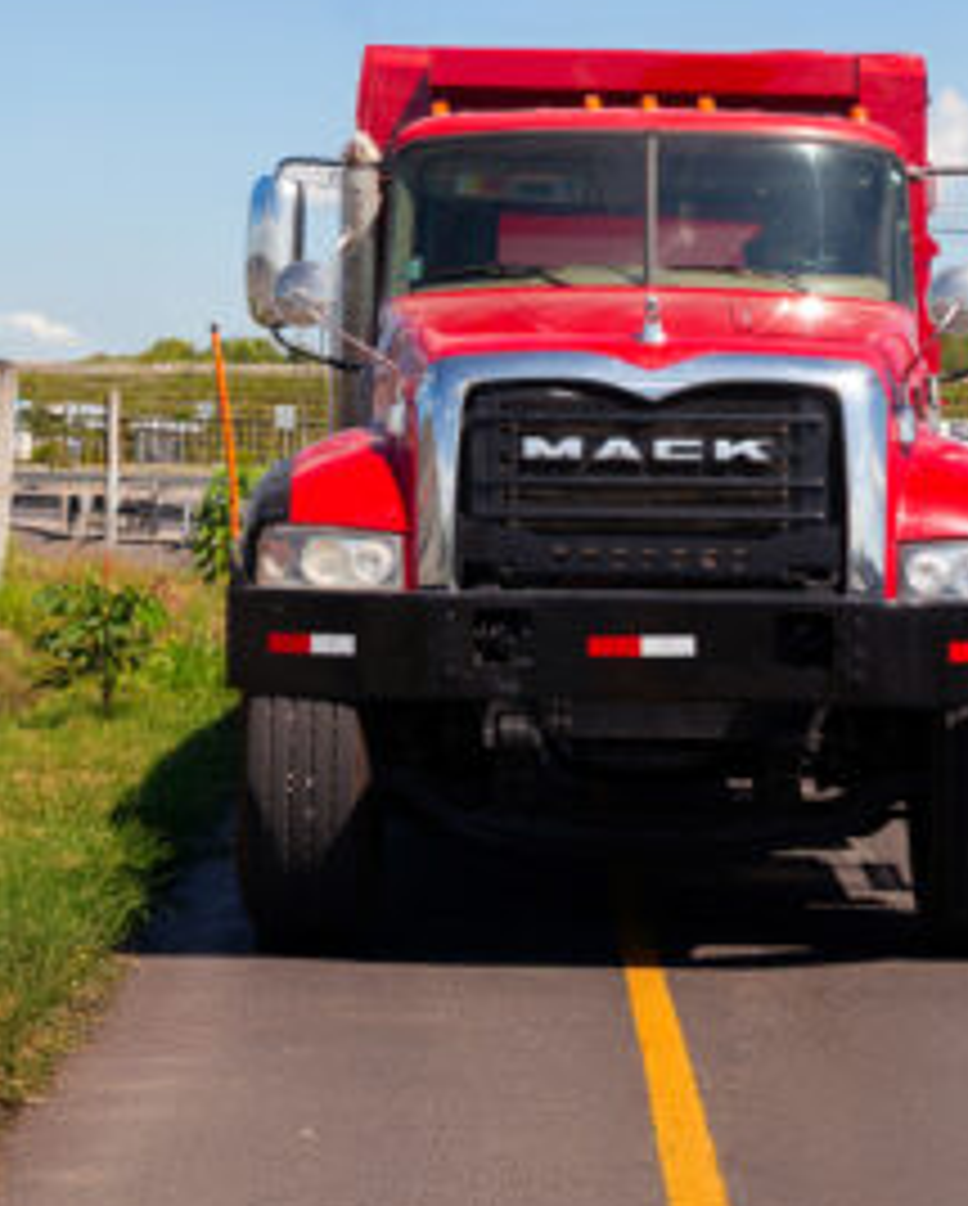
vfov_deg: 35.0
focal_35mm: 53
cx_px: 626
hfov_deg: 28.5
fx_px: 1895
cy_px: 416
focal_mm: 24
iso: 100
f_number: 7.1
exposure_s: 1/320
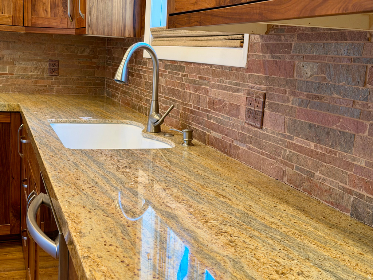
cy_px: 140
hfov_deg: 39.7
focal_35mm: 48
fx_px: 517
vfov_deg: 30.3
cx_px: 186
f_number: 1.78
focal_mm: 6.76
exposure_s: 1/60
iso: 200
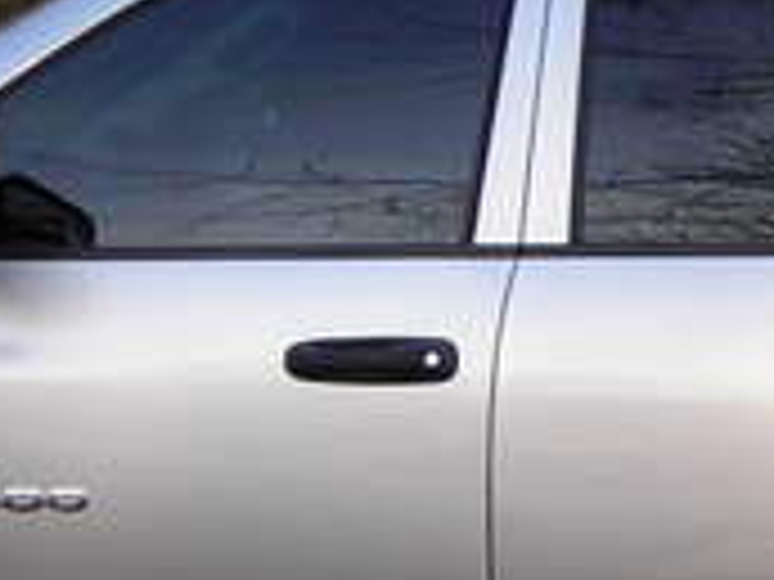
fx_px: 4271
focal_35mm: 191
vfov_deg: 7.8
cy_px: 441
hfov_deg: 10.3
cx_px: 765
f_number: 3.3
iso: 50
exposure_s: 1/120
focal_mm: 6.8
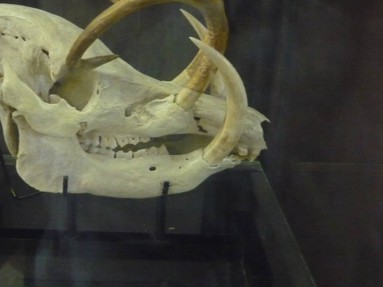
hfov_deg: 38.3
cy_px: 96
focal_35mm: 49
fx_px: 542
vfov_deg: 29.5
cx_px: 118
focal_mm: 5.5
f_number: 2.8
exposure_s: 1/8
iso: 800
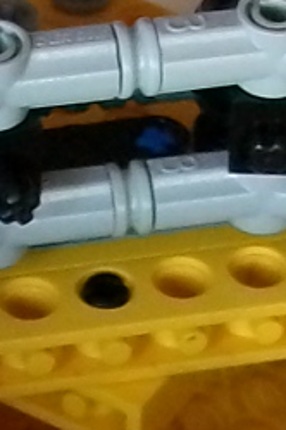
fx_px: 3265
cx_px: 214
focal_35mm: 274
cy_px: 1060
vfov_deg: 7.1
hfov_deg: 5.0
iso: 200
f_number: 2.9
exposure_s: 1/29.6
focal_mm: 5.7
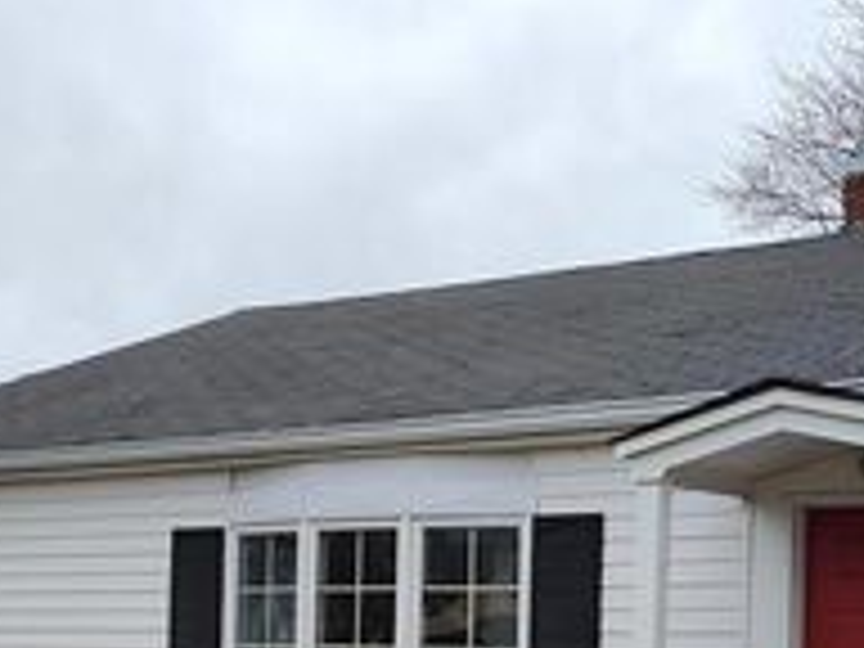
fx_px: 1622
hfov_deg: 29.6
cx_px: 585
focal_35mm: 65
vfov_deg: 21.9
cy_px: 619
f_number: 1.5
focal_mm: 4.15
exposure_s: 1/419
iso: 101
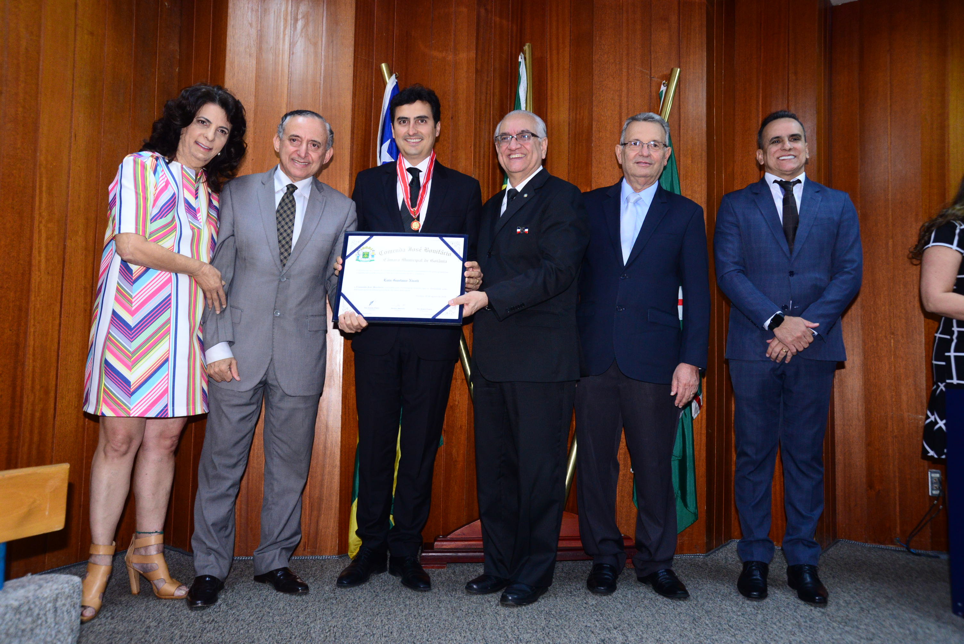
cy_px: 322
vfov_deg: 41.1
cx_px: 482
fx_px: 857
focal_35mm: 32
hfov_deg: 58.7
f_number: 8
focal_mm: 32
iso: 2500
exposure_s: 1/60
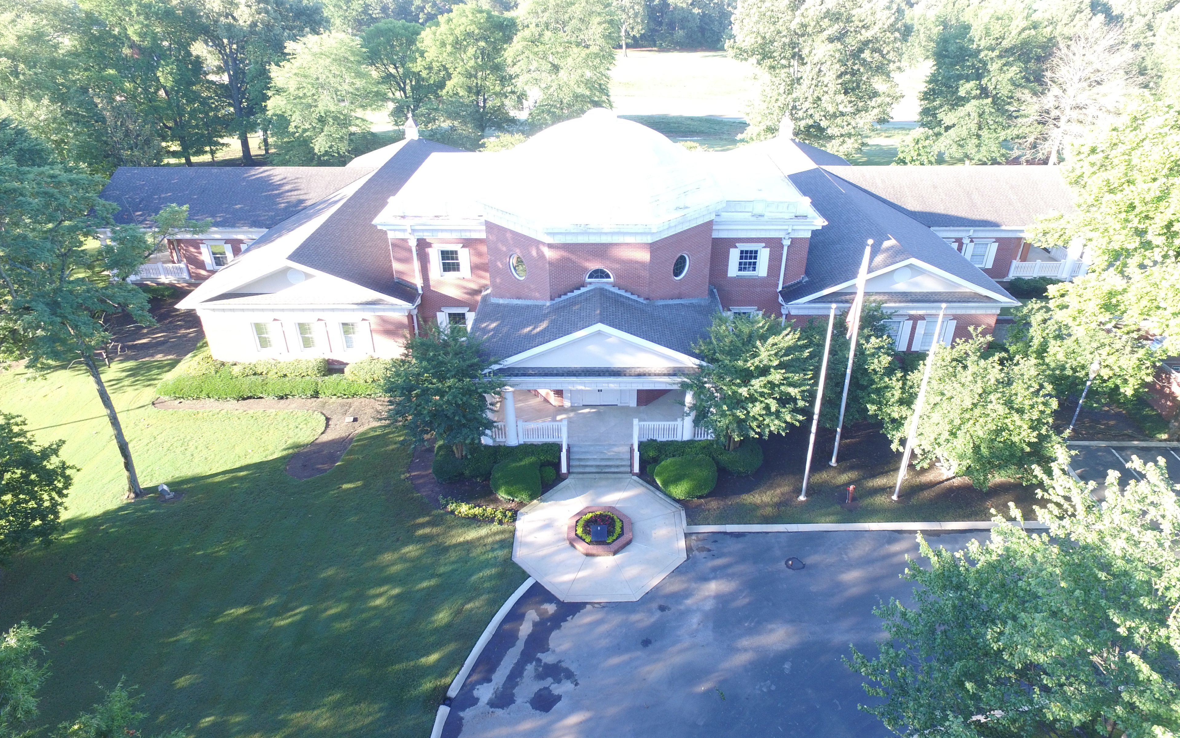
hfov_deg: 79.6
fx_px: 707
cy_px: 343
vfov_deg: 55.0
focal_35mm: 22
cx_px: 604
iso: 103
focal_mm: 3.61
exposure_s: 1/50
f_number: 2.8
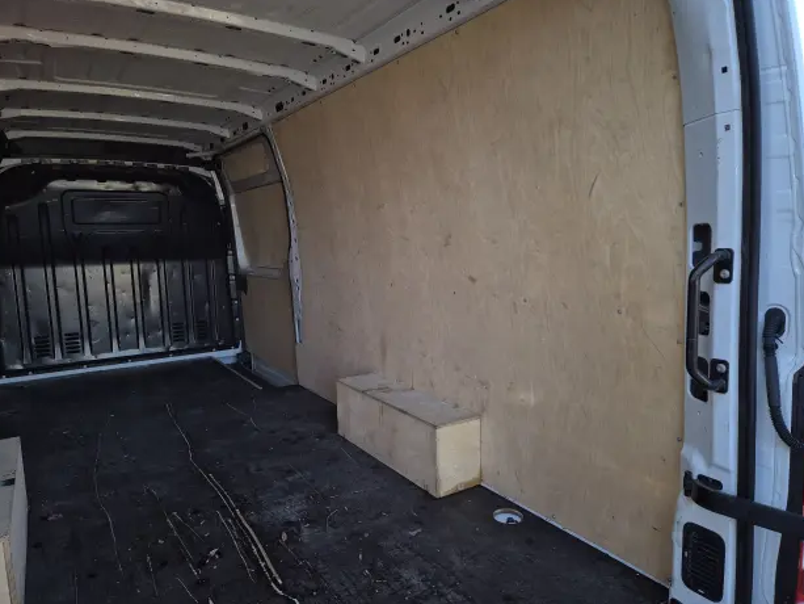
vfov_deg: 56.8
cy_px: 311
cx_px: 404
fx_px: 558
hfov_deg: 71.6
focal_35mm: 24
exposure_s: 1/100
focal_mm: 5.4
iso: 32
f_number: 1.8
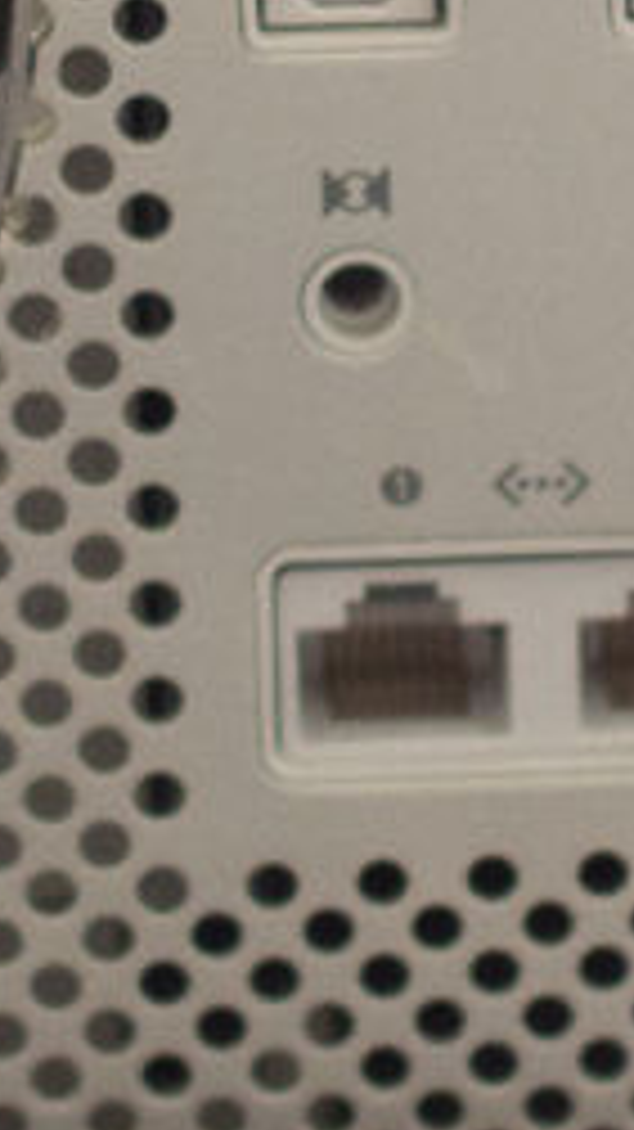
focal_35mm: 347
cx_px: 324
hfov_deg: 3.5
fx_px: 10381
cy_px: -185
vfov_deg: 6.2
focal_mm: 25
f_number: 1.8
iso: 320
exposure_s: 1/80
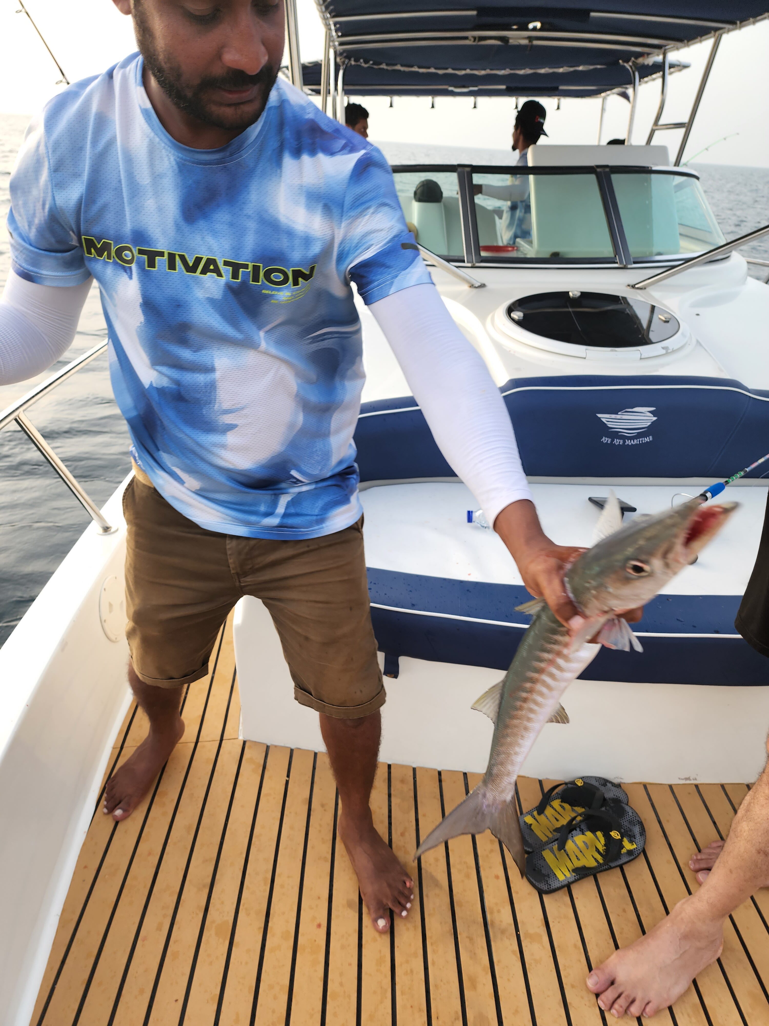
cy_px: 513
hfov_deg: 58.9
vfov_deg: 73.9
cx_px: 384
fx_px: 681
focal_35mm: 23
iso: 25
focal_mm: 6.4
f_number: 1.8
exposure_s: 1/180
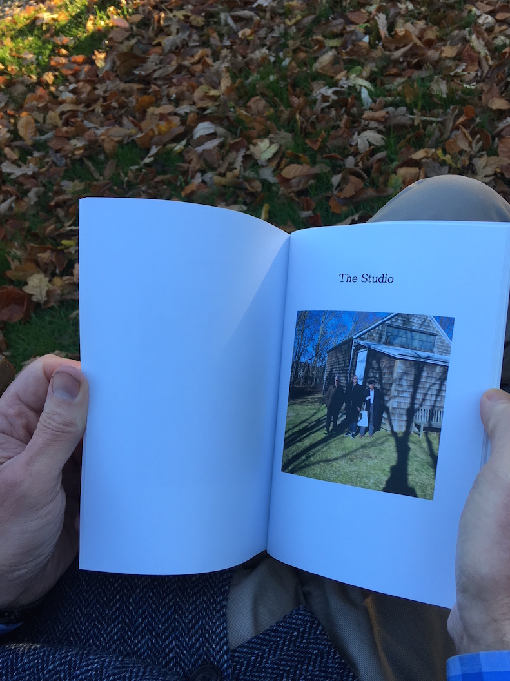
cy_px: 370
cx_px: 284
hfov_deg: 42.9
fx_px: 648
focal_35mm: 33
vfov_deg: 55.3
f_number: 2.2
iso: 40
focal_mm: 4.15
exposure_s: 1/100
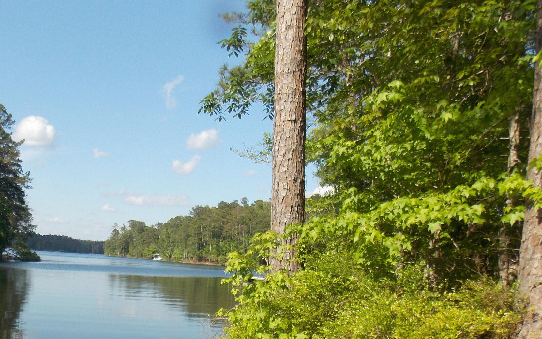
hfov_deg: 44.3
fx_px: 650
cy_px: 318
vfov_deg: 27.9
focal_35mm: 44
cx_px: 161
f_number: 3.1
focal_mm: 4
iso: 80
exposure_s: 1/640
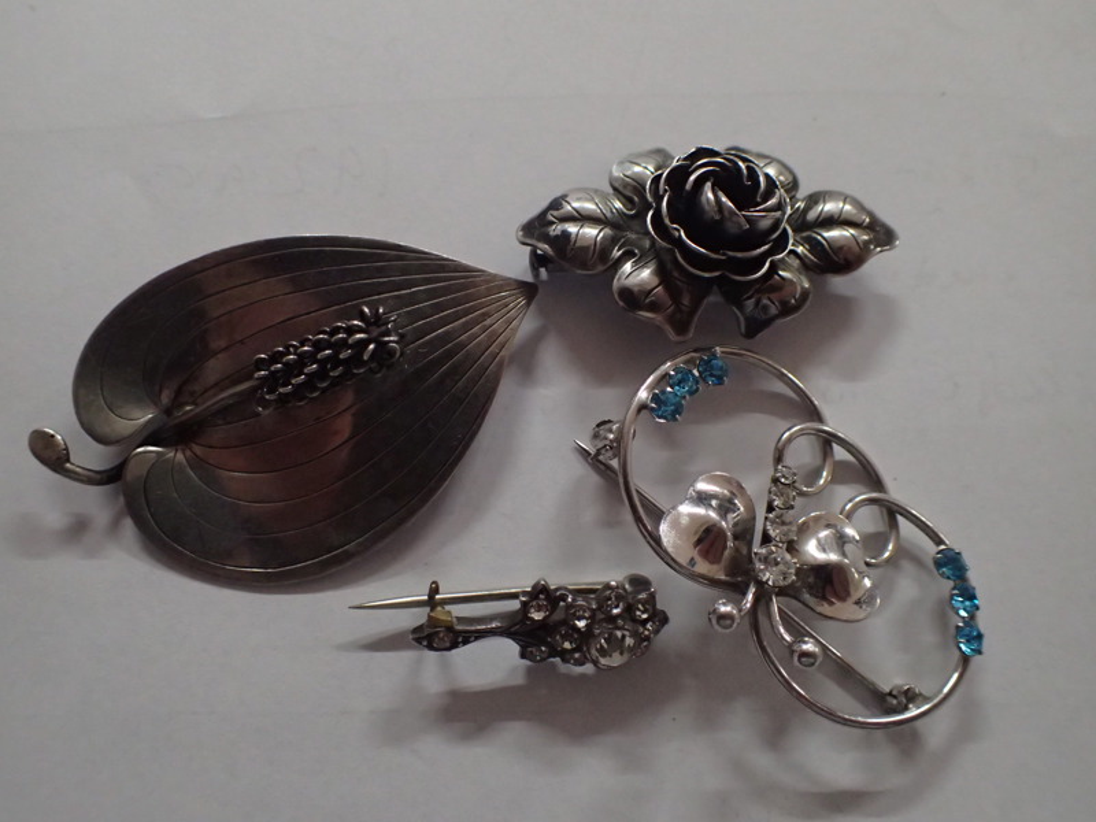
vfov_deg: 46.8
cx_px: 548
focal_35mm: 30
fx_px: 950
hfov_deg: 60.0
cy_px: 411
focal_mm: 5.5
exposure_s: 1/60
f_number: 2.3
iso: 800
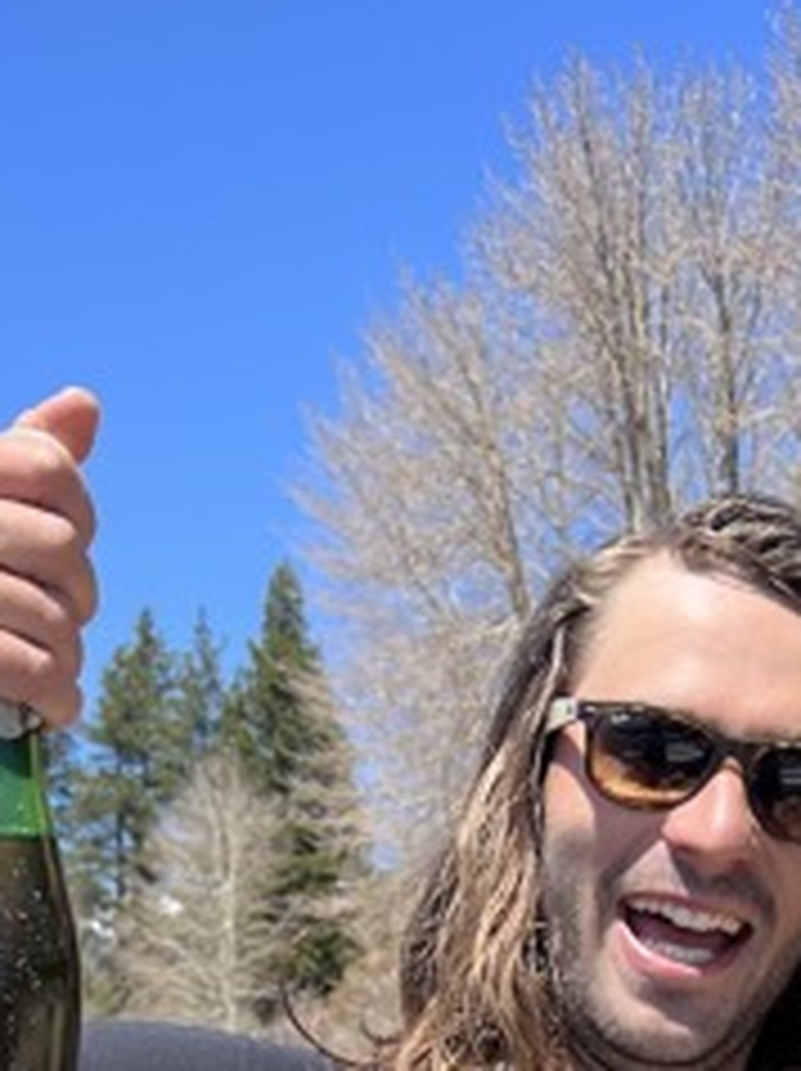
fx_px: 2164
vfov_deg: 24.7
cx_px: 400
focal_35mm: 70
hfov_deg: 21.0
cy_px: 1336
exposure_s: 1/3077
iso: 50
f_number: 1.5
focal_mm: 5.7
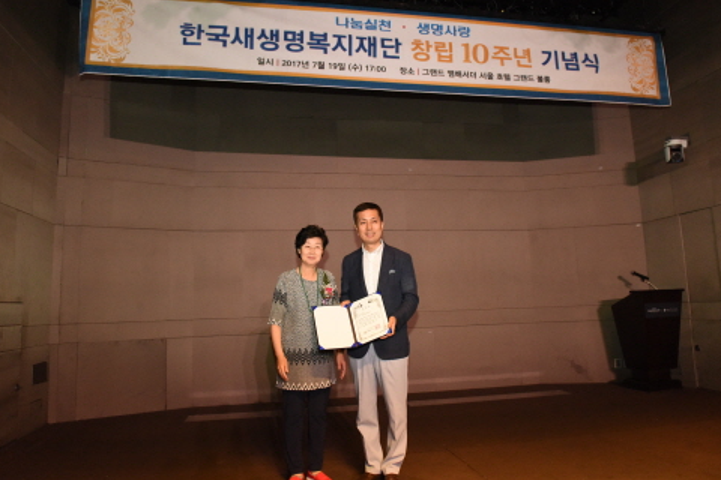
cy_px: 233
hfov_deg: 71.5
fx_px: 501
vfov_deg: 51.3
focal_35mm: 25
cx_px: 362
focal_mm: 24
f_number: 6.3
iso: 6400
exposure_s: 1/250
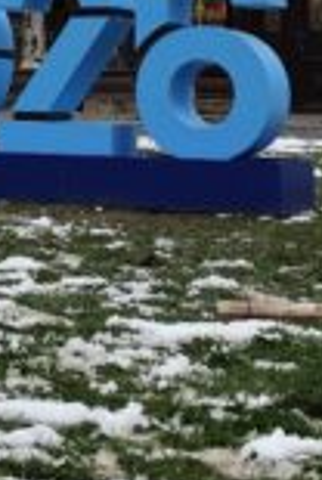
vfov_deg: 18.5
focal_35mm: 104
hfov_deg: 12.8
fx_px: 1389
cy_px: -110
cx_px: -87
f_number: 1.65
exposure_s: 1/231
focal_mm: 6.19
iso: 50
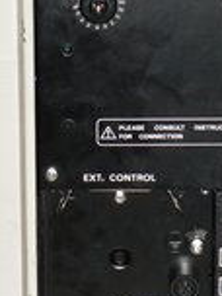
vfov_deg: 5.8
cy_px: 230
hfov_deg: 4.3
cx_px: 226
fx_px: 2924
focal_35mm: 342
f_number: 3.2
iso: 100
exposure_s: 1/60
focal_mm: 21.6
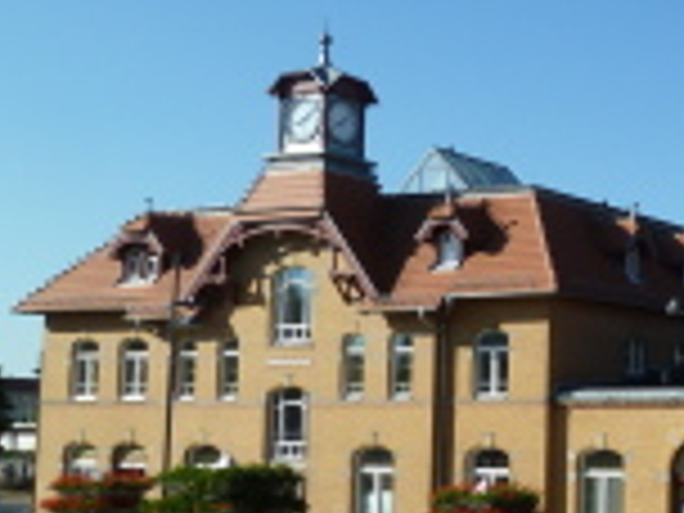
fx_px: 1363
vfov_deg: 21.3
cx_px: 896
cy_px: 308
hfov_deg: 24.5
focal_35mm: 69
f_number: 4.5
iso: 80
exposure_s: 1/400
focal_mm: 4.1
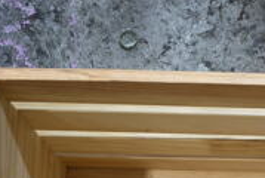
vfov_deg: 12.6
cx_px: 268
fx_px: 752
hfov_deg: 19.4
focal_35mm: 102
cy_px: 288
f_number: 3.5
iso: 200
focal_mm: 20
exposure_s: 1/30
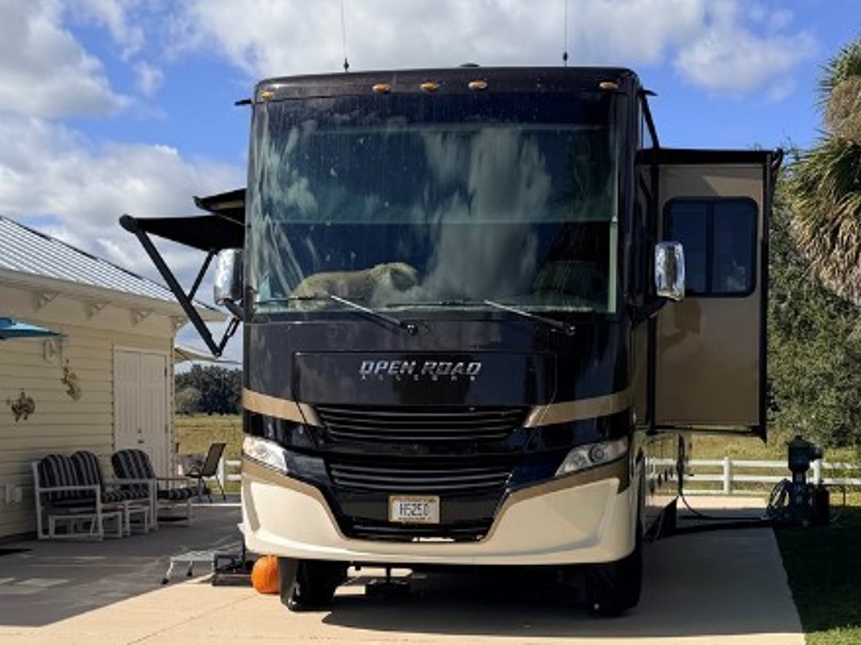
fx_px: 1393
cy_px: 449
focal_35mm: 56
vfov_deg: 25.9
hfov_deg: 34.3
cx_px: 514
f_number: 1.78
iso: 80
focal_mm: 6.76
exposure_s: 1/8130
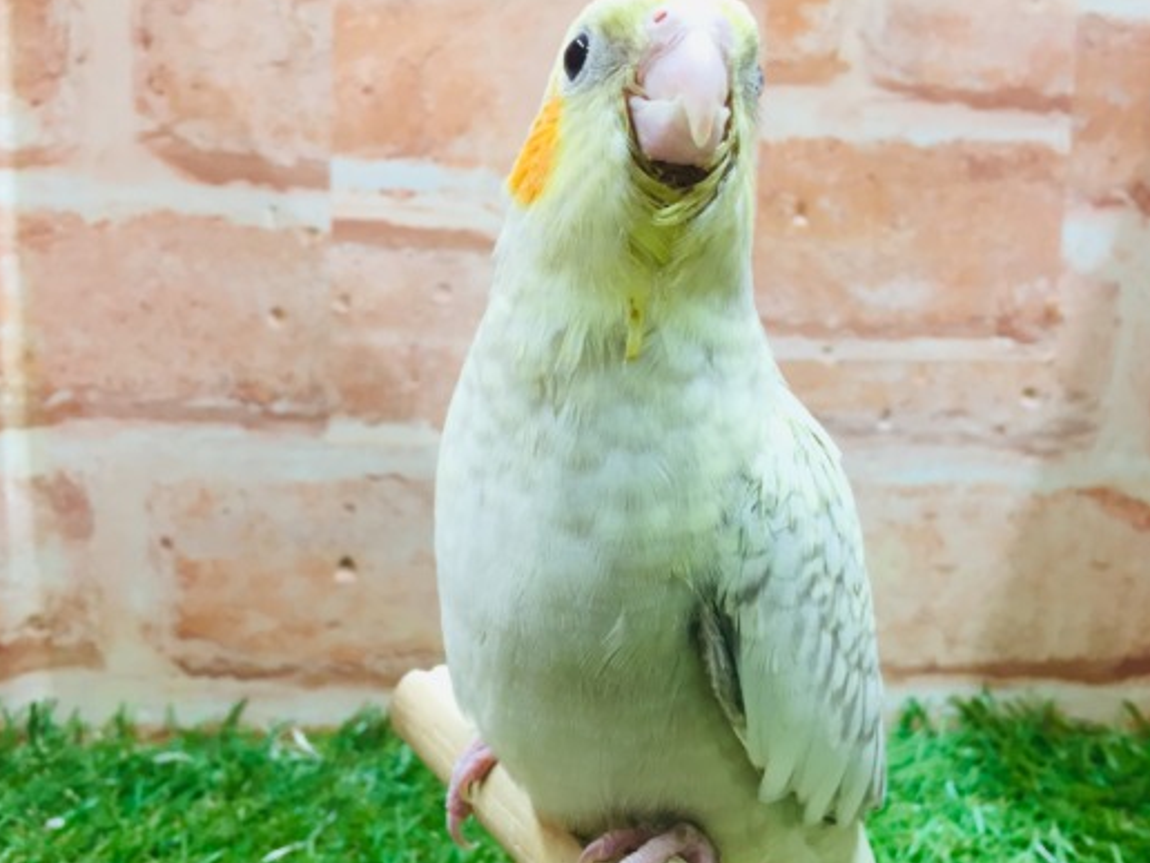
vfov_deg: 39.7
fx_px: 1196
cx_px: 686
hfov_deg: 51.0
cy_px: 417
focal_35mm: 36
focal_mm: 4.15
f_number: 2.2
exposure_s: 1/30
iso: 80
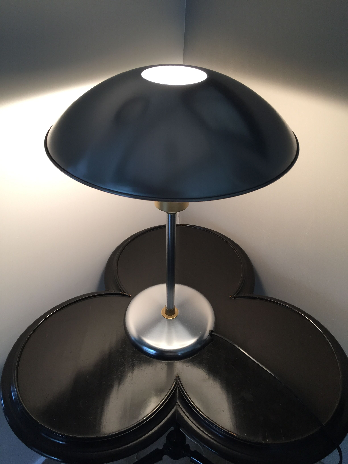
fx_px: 389
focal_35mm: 29
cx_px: 174
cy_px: 232
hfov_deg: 48.2
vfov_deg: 61.7
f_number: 2.2
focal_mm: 4.15
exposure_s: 1/33
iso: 40
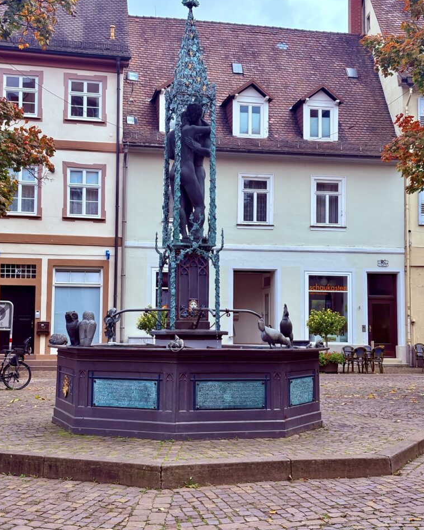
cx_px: 210
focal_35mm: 55
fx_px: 863
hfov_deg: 27.6
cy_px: 248
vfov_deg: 34.1
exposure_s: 1/1709
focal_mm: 5.96
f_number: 1.6
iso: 50
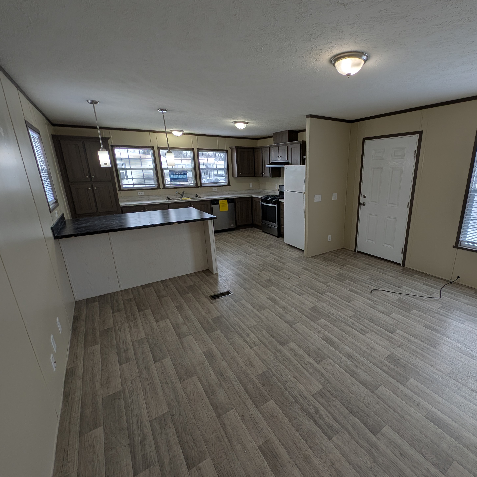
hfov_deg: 90.0
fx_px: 234
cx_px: 286
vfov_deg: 91.1
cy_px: 241
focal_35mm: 15
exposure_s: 1/157
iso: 40
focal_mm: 2.23
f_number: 1.95
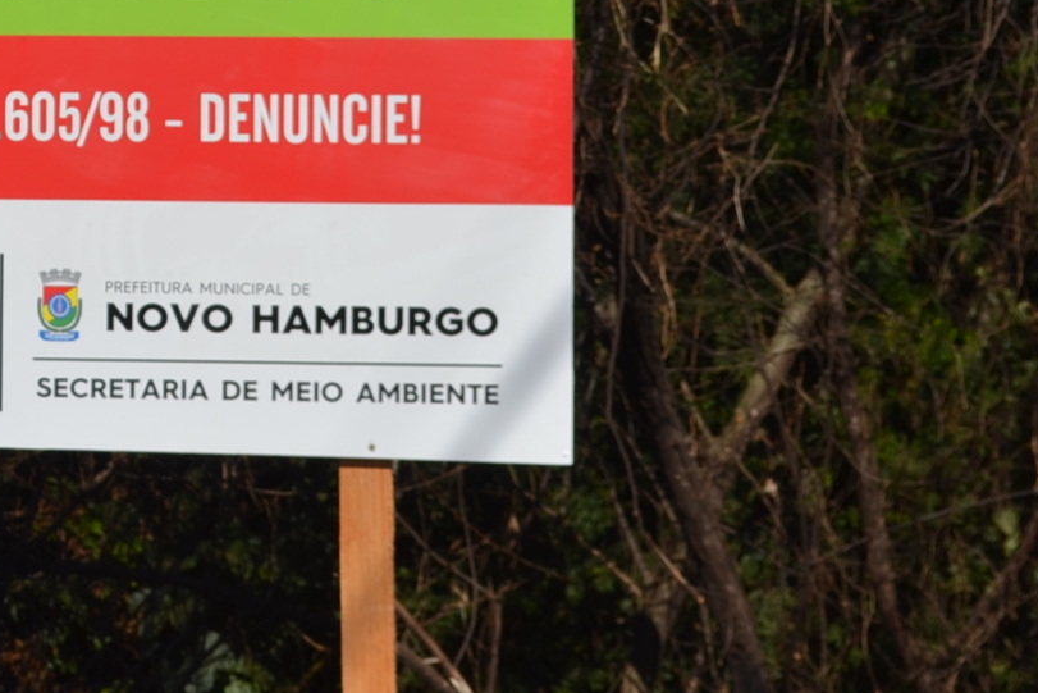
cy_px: -120
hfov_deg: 9.5
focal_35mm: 213
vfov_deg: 6.4
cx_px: -305
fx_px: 6142
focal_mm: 50
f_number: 10
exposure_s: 1/400
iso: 100
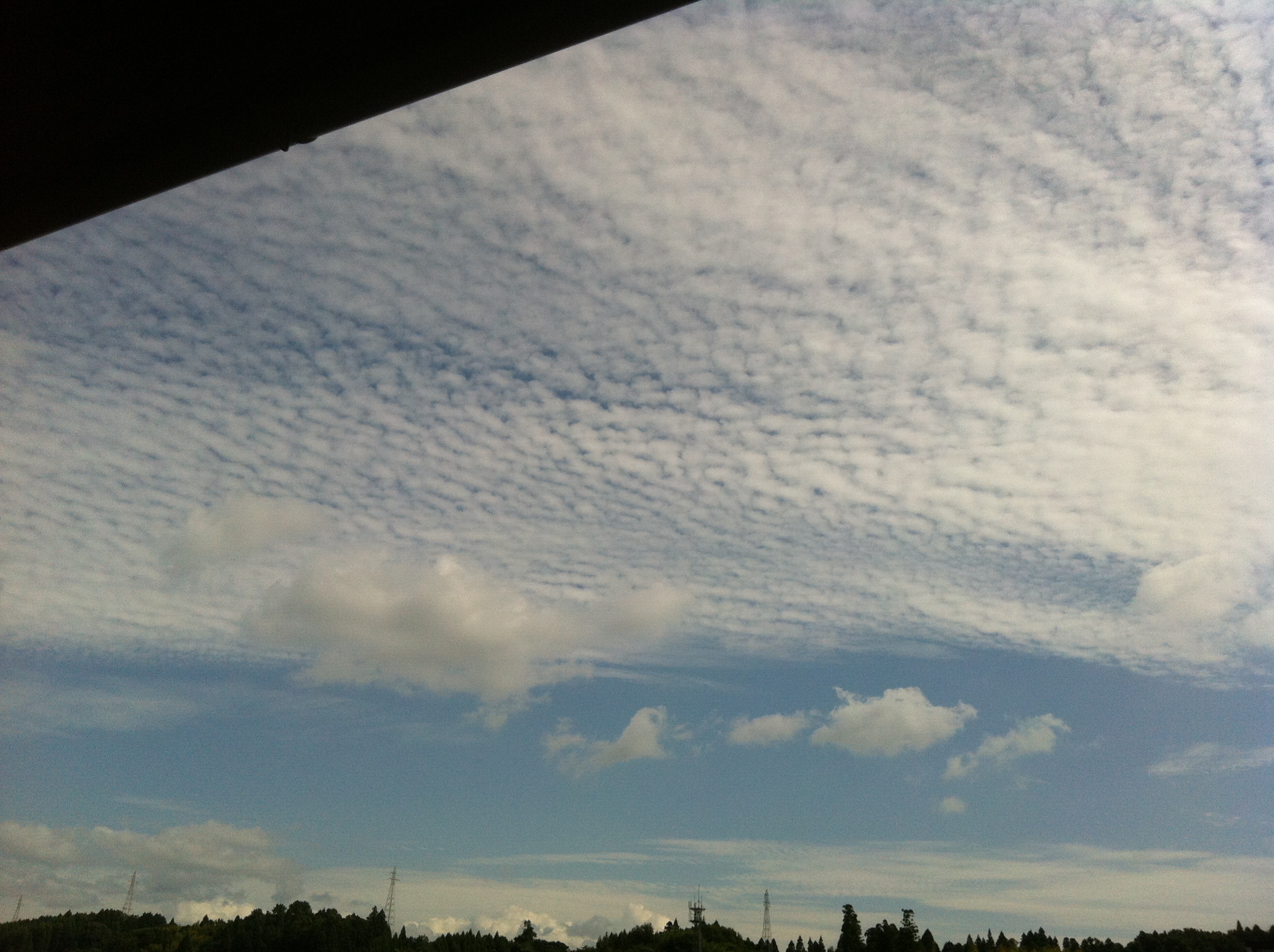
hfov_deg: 52.7
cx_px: 637
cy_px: 476
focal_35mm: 35
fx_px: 1286
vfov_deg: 40.6
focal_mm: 3.85
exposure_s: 1/4309
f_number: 2.8
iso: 80
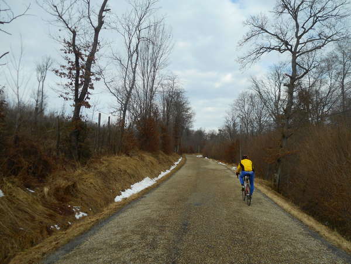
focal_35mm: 29
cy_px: 132
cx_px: 176
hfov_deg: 61.7
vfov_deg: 48.2
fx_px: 294
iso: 80
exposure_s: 1/640
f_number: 4
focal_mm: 5.2
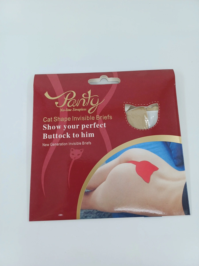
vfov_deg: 69.4
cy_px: 133
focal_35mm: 25
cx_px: 100
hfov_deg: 54.9
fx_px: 192
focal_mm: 4.65
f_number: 1.8
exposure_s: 1/365
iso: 50
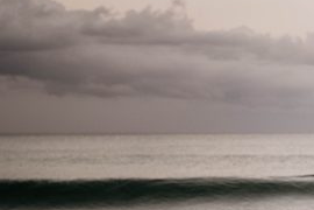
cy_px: 276
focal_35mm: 125
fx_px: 1090
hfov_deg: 14.3
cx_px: 577
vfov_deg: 10.7
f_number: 2.8
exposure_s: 1/320
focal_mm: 33
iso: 200
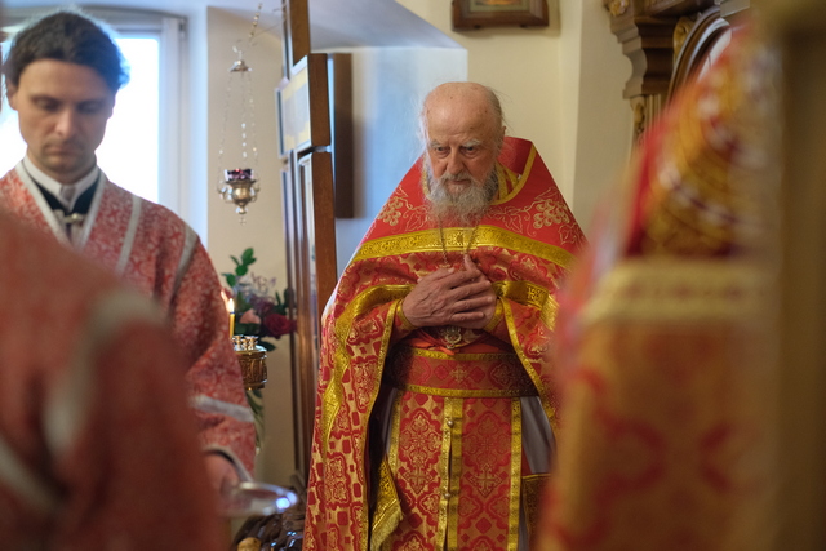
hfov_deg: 24.2
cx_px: 413
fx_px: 1928
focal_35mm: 84
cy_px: 276
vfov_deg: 16.3
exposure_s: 1/170
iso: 2000
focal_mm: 56
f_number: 2
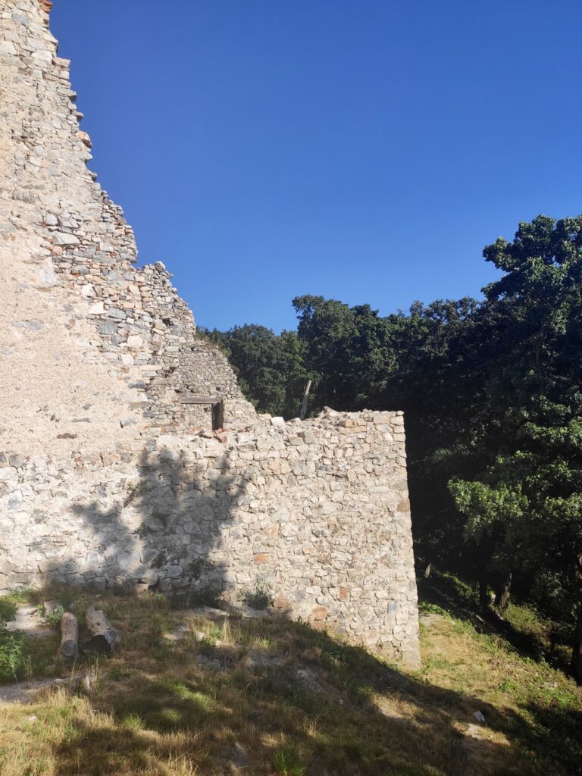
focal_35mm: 25
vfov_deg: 69.4
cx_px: 291
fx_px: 560
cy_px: 388
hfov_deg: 54.9
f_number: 1.79
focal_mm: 4.74
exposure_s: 1/1787
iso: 112
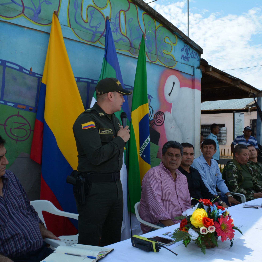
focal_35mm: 35
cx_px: 140
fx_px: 300
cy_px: 133
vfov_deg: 47.2
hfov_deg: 47.2
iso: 180
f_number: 11
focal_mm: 18
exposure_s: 1/125
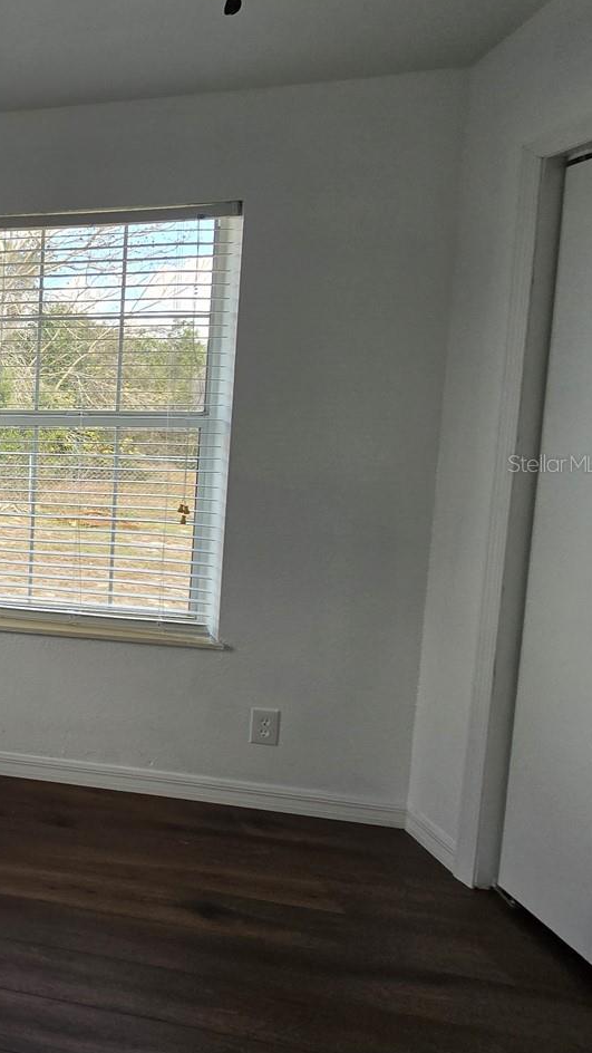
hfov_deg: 29.8
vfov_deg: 76.0
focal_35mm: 24
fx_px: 670
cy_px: 463
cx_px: -279
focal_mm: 2.2
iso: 50
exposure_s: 1/194
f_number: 2.2
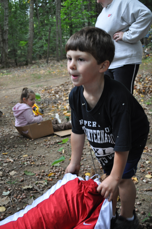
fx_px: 267
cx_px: 76
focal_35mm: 42
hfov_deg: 31.8
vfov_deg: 46.4
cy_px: 114
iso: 800
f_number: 5
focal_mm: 28
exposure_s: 1/60
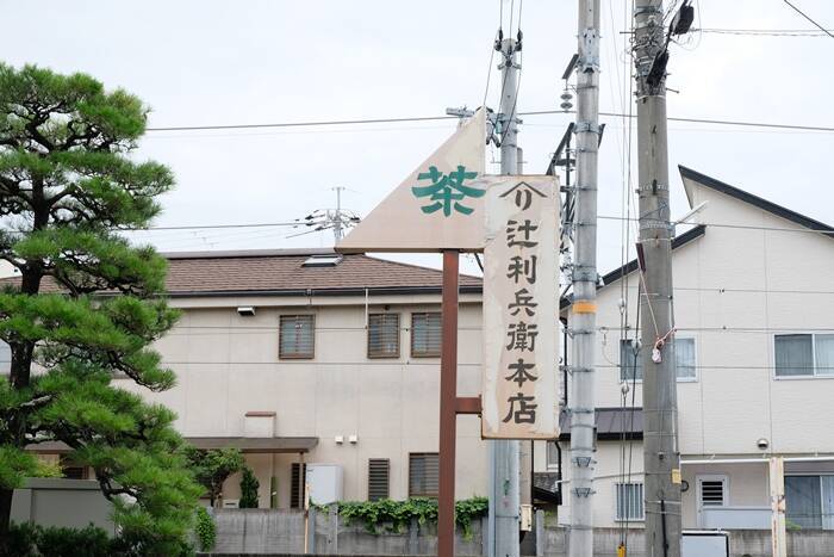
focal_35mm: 61
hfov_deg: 32.9
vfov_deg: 22.3
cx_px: 417
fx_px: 1413
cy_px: 278
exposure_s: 1/170
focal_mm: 40.7
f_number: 8
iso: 400
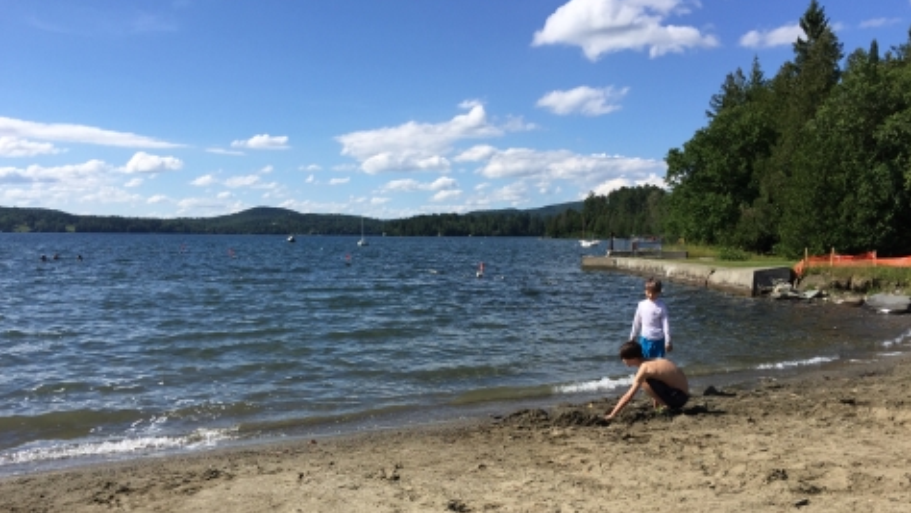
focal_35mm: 32
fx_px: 773
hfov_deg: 61.0
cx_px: 457
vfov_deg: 36.4
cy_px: 332
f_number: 2.2
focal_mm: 4.15
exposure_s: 1/2475
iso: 32
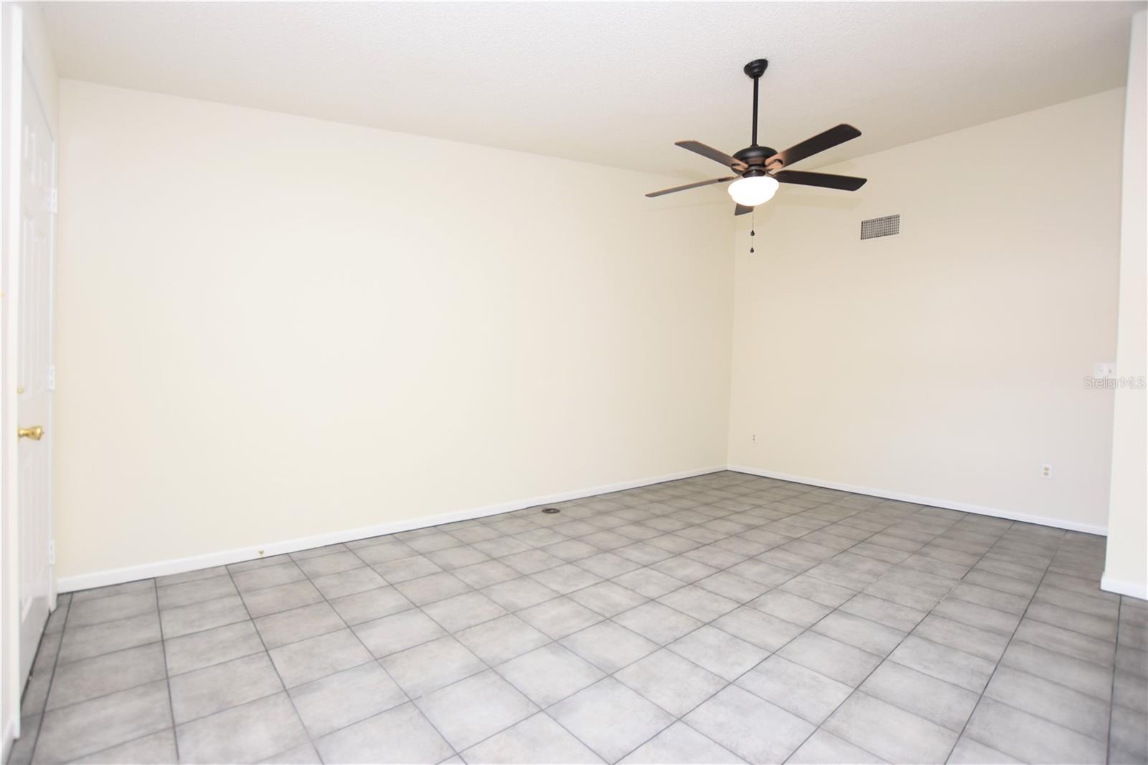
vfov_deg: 77.3
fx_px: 478
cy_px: 382
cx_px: 574
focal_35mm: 15
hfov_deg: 100.4
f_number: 4
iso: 280
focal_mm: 10
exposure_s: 1/60
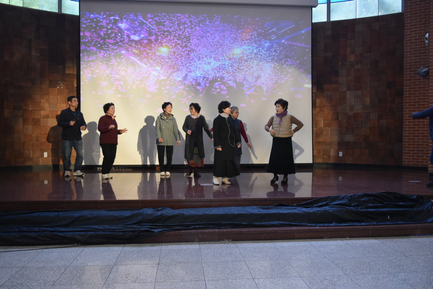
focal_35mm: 30
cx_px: 216
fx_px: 361
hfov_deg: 61.9
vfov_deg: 43.7
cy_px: 144
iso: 1250
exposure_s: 1/60
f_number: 3.5
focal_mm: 20
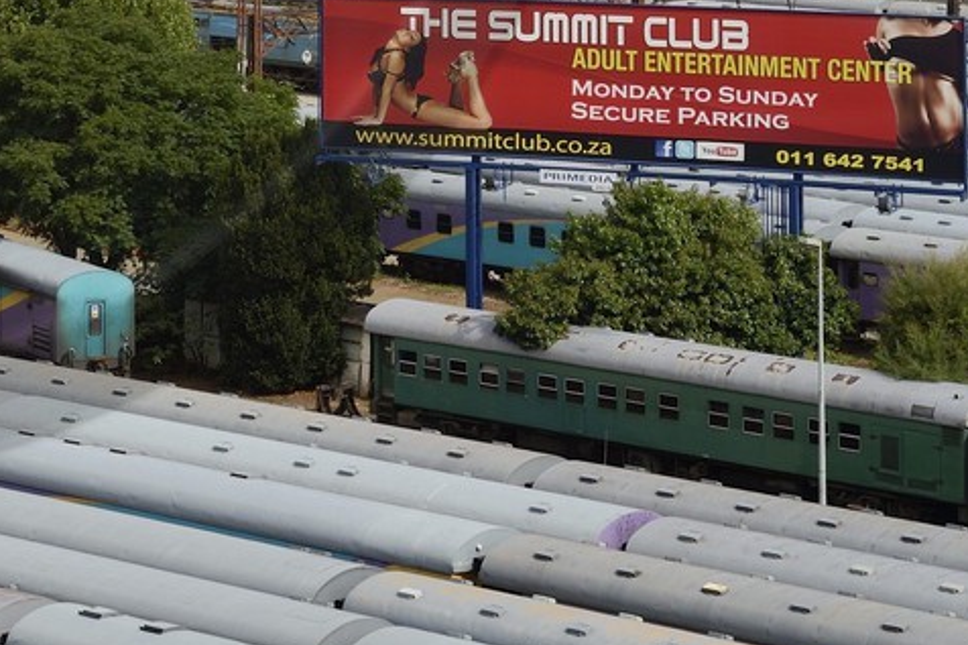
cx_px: -240
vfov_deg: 8.0
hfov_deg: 11.9
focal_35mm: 168
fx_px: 4516
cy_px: -364
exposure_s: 1/500
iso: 200
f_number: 9
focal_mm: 50
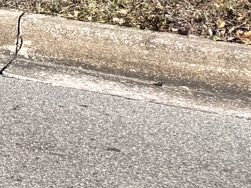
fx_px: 964
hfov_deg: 11.9
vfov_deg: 9.4
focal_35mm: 133
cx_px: -356
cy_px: -326
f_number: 1.78
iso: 80
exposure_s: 1/4310
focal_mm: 6.76
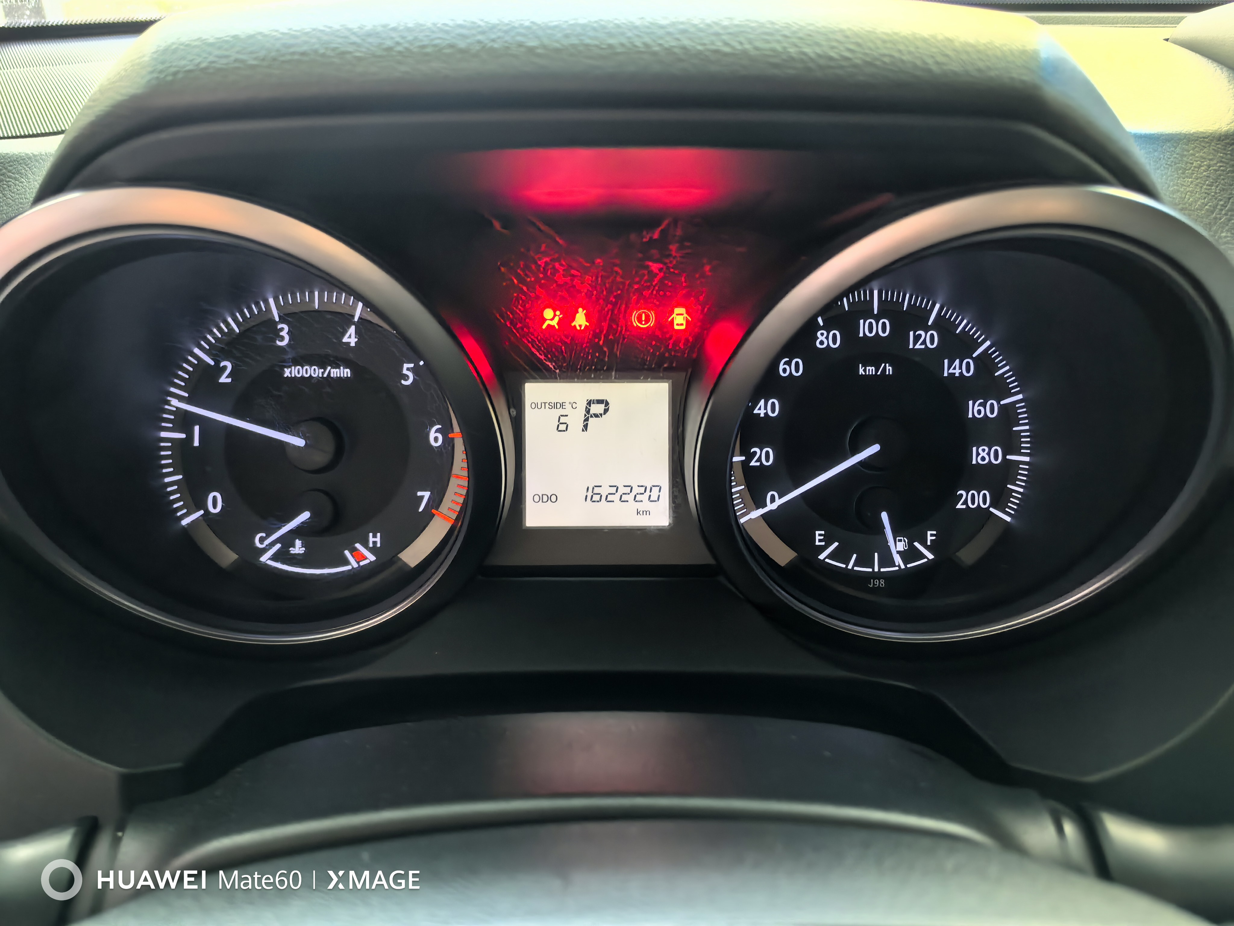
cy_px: 463
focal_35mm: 27
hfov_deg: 65.3
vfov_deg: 51.4
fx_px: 963
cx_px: 617
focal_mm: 5.75
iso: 400
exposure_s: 1/50
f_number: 2
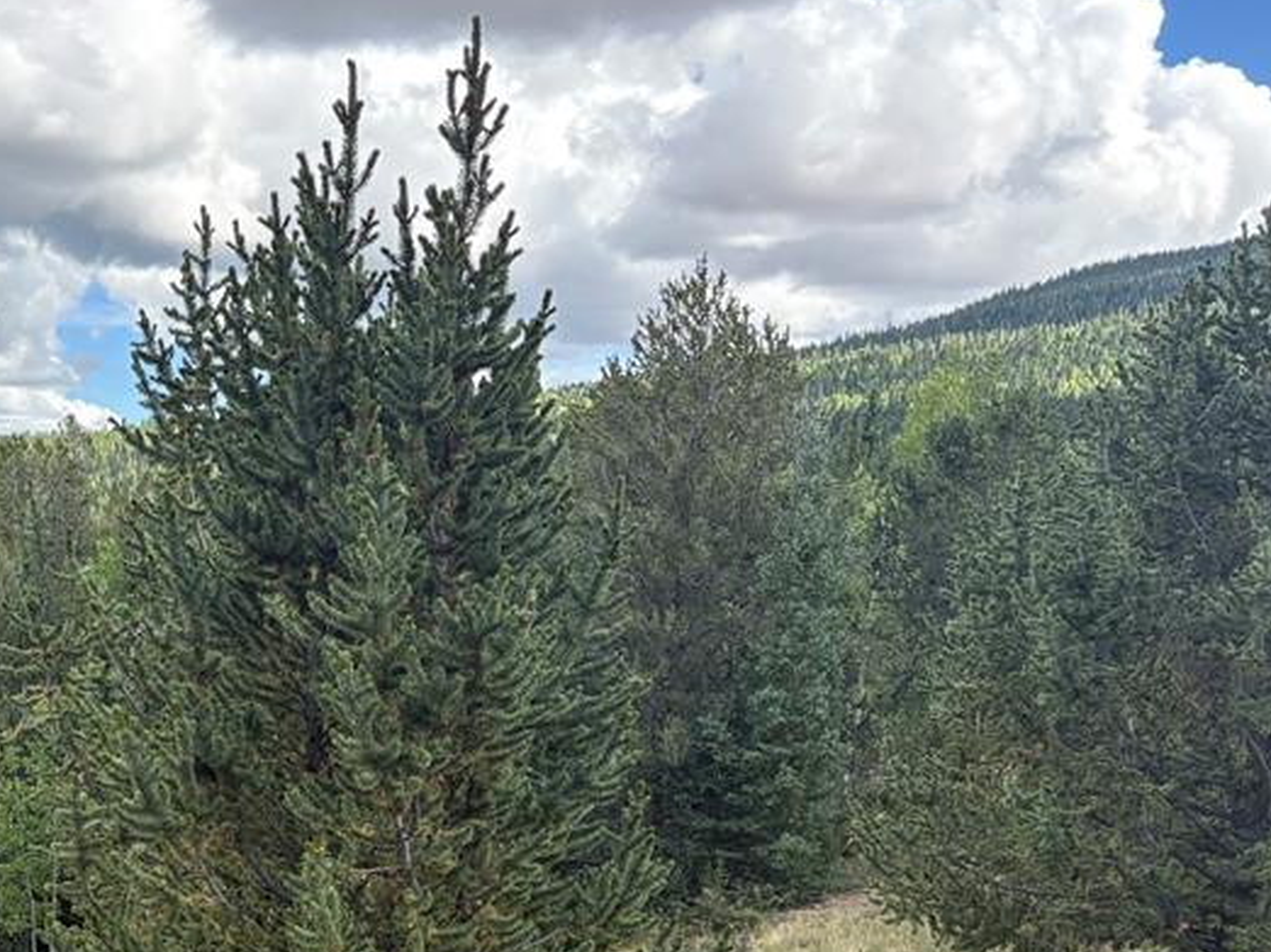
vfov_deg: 27.7
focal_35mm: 51
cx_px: 66
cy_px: 827
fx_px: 1872
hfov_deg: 34.8
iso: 64
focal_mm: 5.96
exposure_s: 1/1135
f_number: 1.6
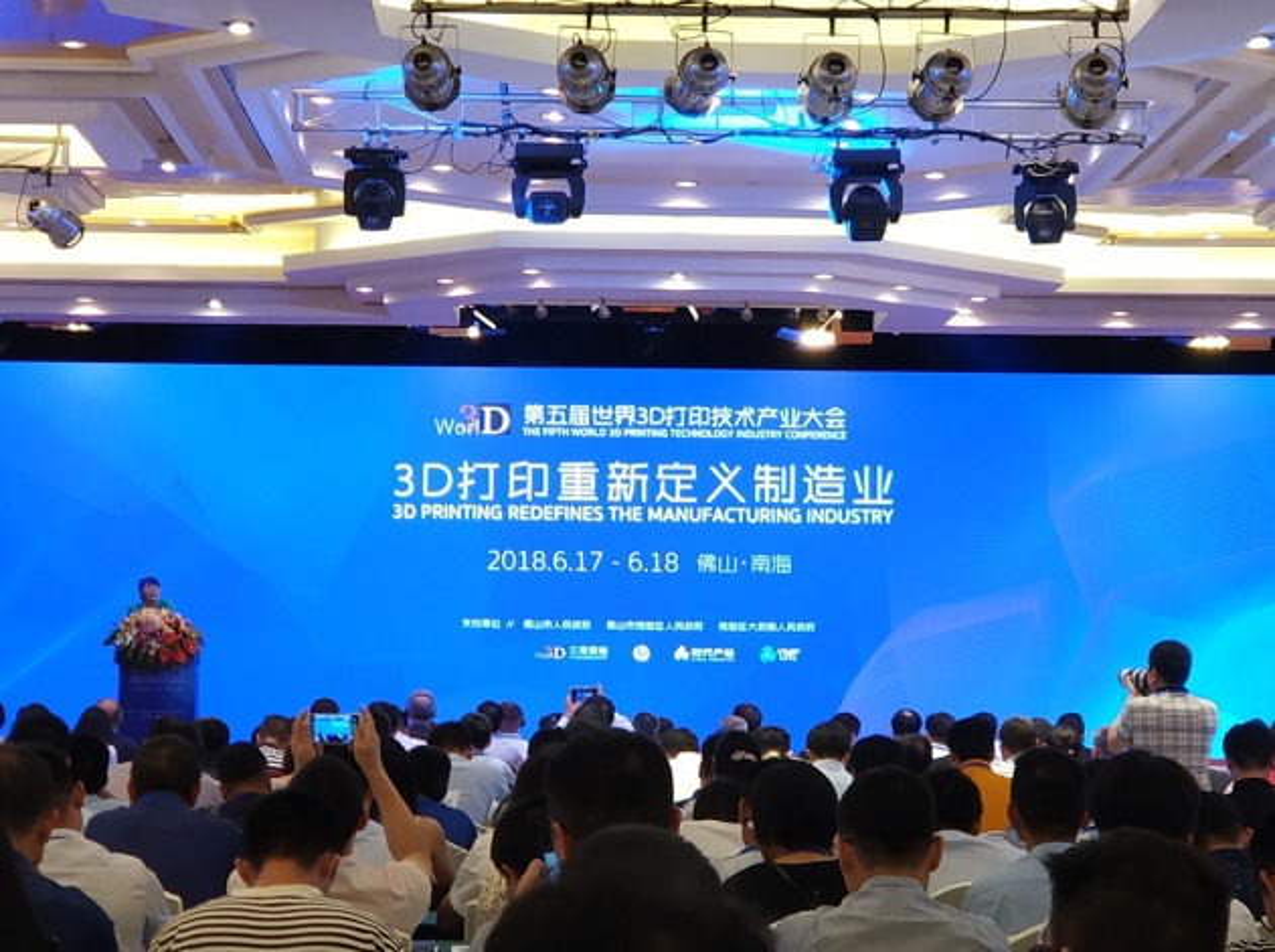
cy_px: 476
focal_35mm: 52
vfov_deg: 27.9
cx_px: 638
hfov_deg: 36.9
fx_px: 1912
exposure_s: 1/50
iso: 500
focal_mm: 6.06
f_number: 2.6
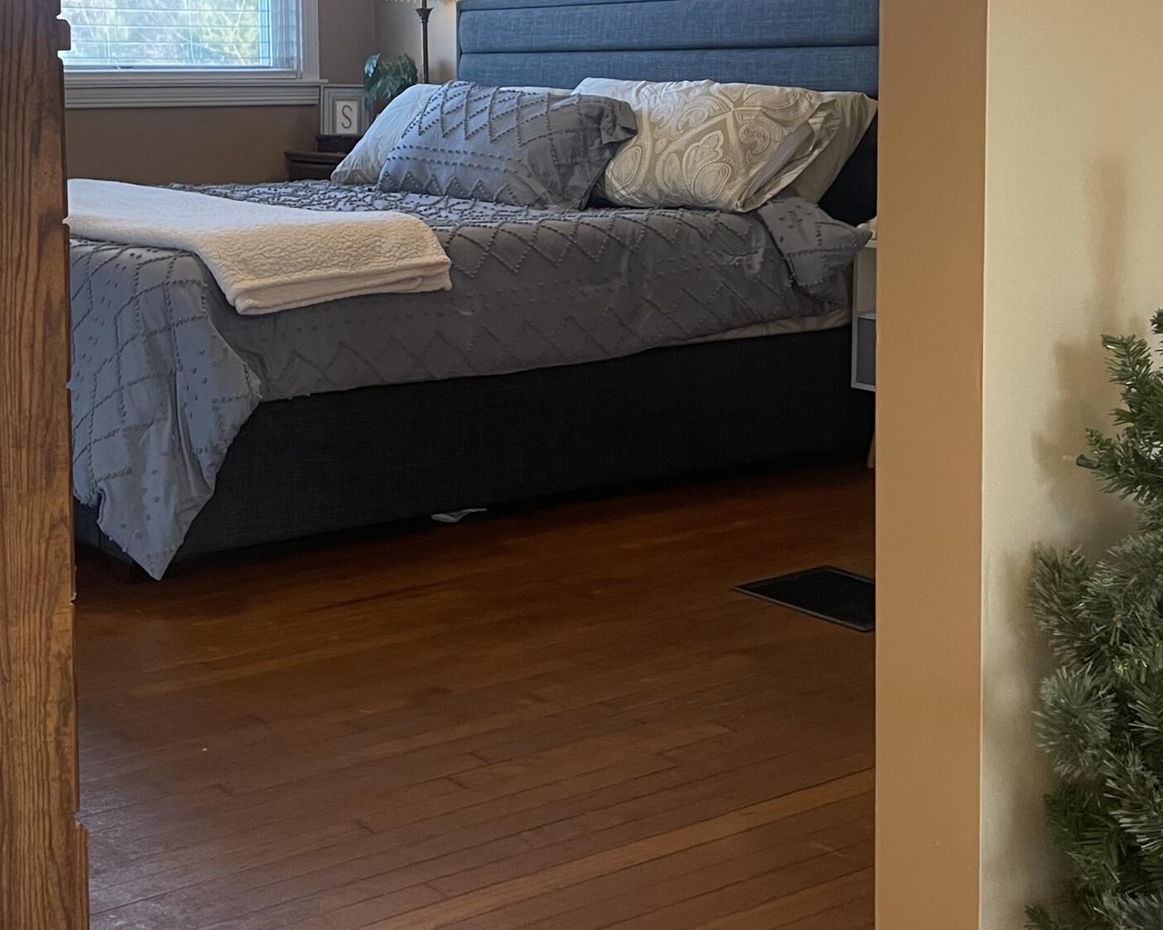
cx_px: 520
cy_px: 220
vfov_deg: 28.6
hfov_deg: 36.0
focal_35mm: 52
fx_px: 1790
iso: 160
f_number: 1.6
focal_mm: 5.1
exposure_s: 1/60
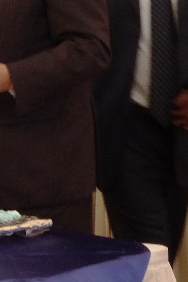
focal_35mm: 149
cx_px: -82
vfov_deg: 13.7
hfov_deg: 9.0
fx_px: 1167
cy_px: 40
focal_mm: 7.5
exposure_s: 1/40
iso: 250
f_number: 4.5
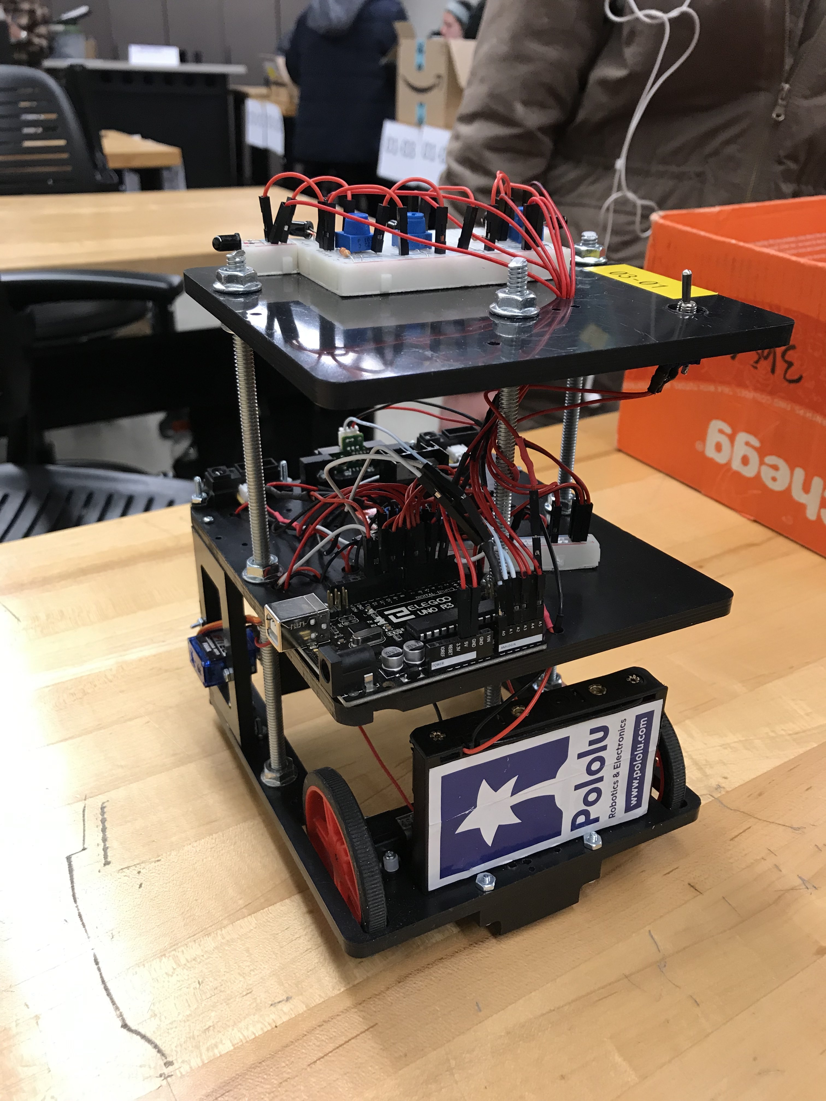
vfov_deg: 63.4
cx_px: 413
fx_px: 891
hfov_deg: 49.7
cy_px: 550
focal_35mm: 28
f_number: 1.8
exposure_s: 1/24
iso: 40
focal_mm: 3.99
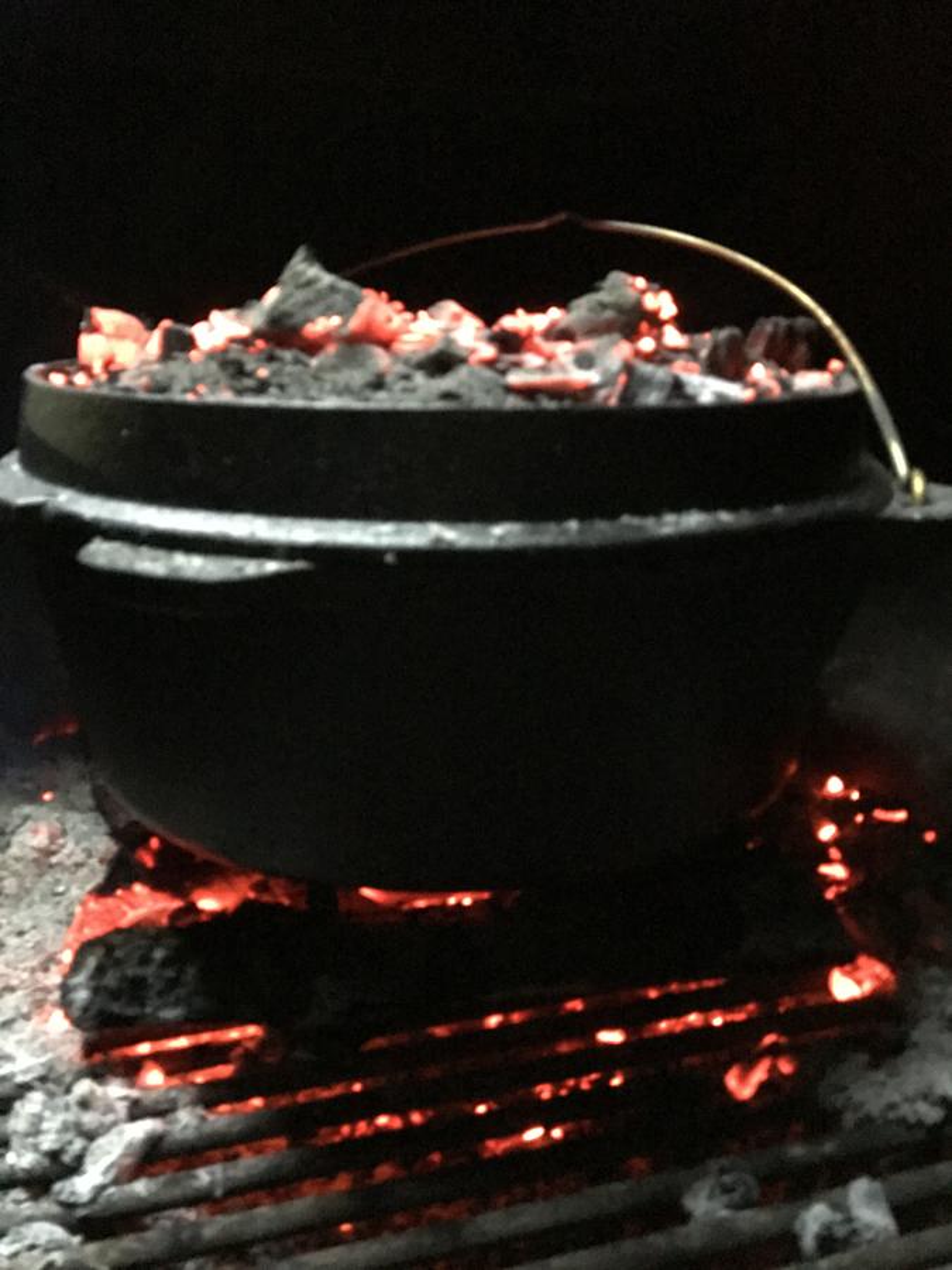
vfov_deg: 63.4
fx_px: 1027
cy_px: 635
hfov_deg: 49.7
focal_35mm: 28
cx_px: 476
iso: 1250
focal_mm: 3.99
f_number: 1.8
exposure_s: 1/4
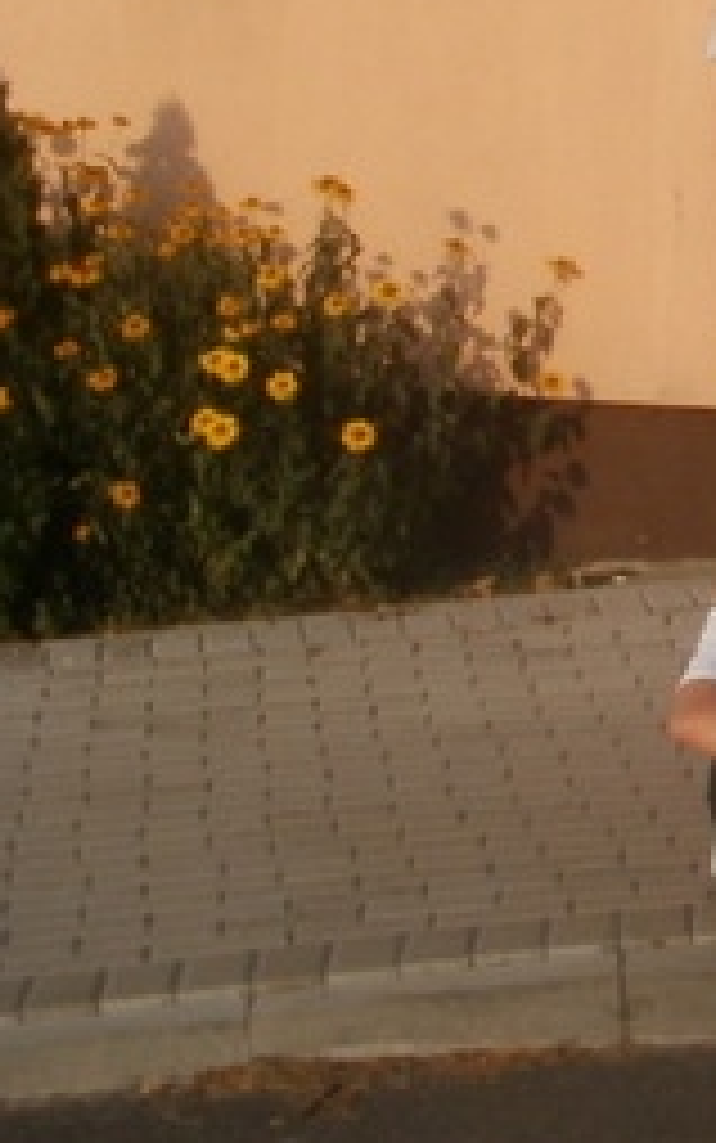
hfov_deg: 9.6
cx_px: 1783
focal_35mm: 120
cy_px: 68
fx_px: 3742
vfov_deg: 17.1
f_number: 5.6
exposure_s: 1/400
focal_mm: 6.3
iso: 100
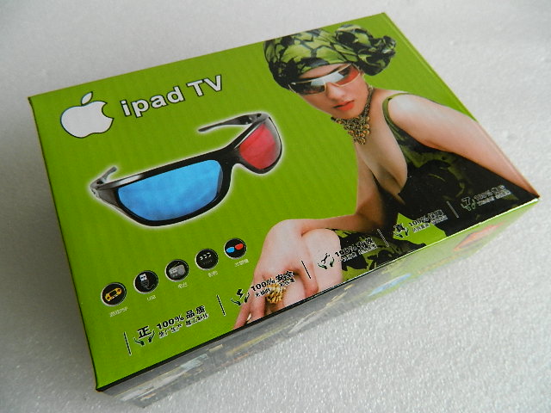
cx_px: 276
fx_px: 398
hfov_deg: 69.4
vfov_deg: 54.9
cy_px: 206
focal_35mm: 25
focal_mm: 4.5
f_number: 3.1
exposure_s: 1/30
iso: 100
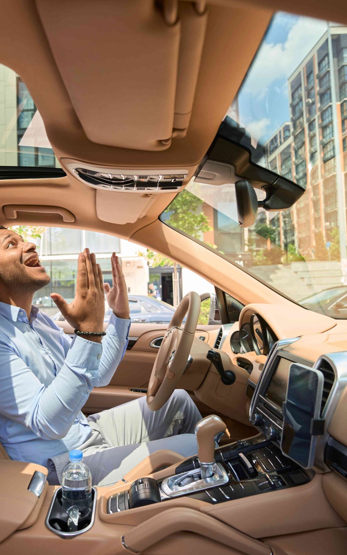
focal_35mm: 27
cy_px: 288
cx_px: 79
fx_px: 409
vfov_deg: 68.4
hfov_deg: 44.2
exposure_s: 1/250
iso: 320
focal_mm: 17
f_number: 3.5
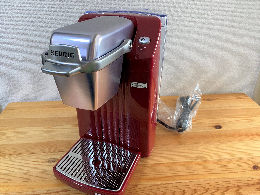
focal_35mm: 26
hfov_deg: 67.3
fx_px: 195
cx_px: 130
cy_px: 98
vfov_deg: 53.1
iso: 125
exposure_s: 1/82
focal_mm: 4.25
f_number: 1.8
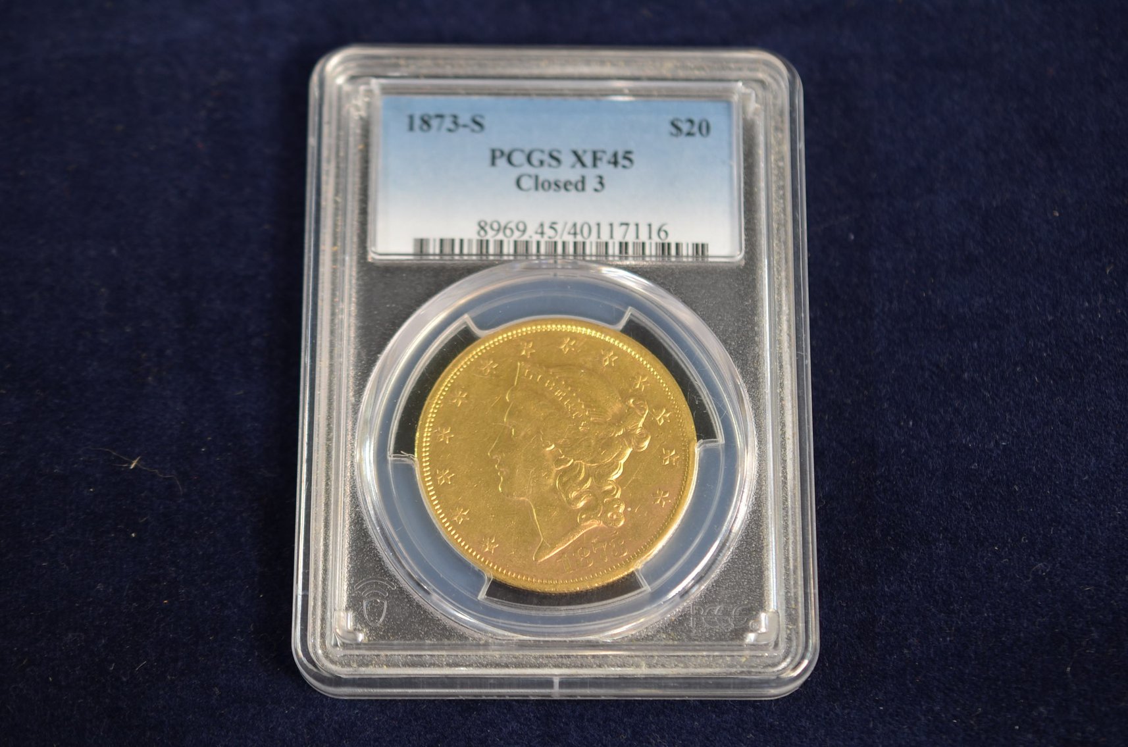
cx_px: 564
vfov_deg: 22.5
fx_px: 1876
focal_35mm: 60
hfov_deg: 33.5
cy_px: 374
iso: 200
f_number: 3.5
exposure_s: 1/125
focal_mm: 40
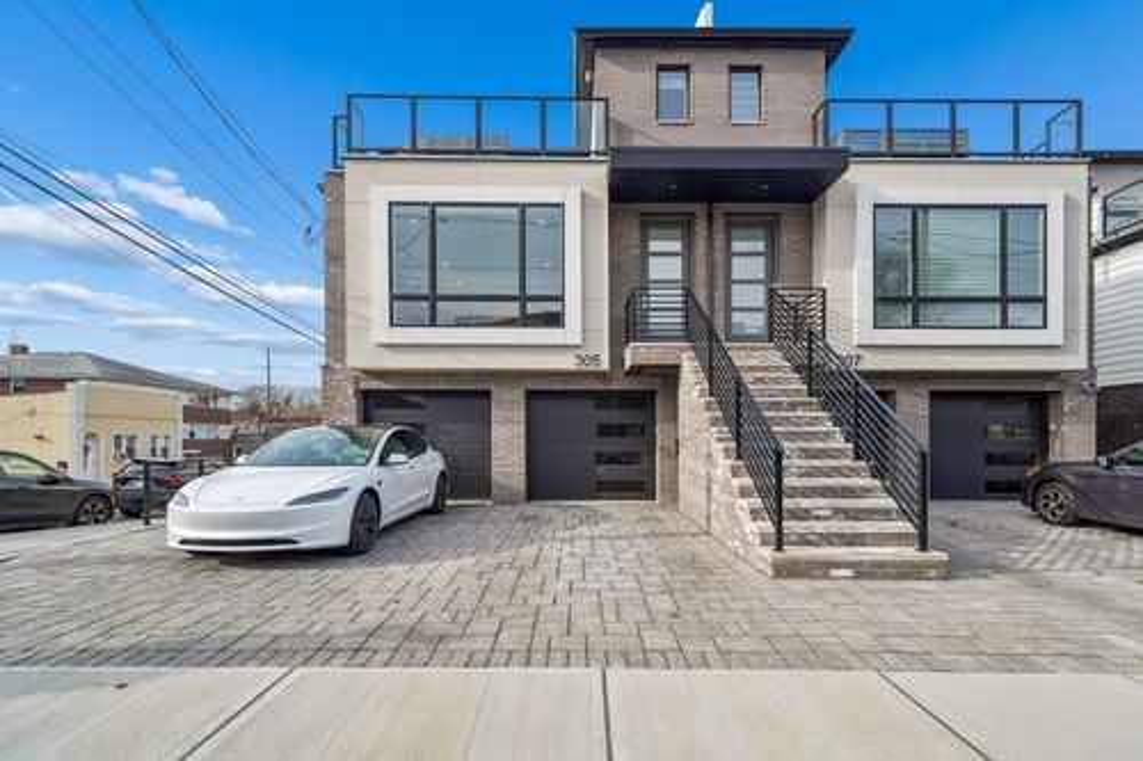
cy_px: 380
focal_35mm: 16
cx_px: 572
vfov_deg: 73.7
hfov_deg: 96.8
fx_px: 508
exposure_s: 1/320
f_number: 8
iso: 400
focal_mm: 16
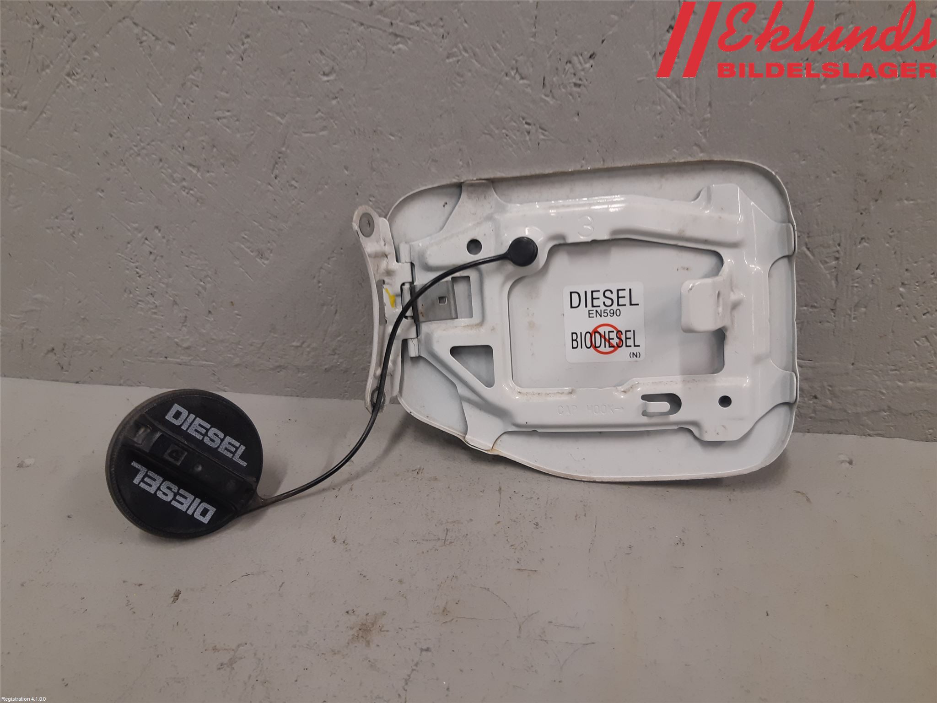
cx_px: 468
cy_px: 352
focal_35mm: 26
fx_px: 704
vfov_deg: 53.1
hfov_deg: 67.3
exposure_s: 1/50
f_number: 1.7
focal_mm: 3.93
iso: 80
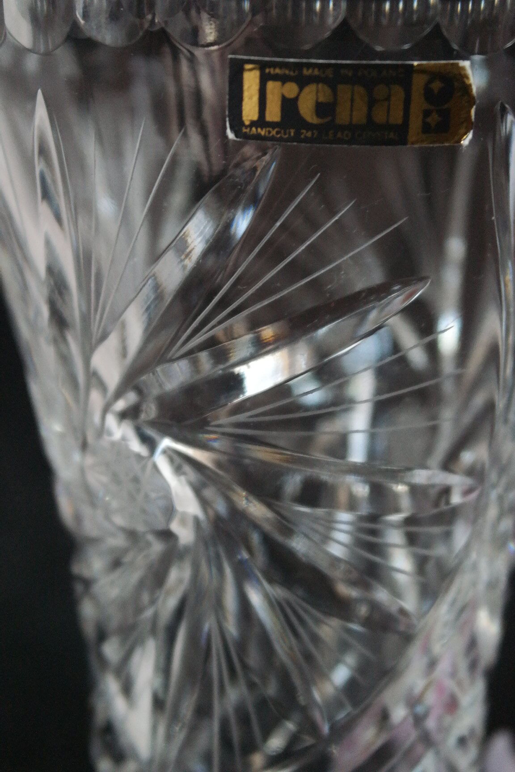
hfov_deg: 17.7
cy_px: 386
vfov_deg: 26.3
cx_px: 258
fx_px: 1652
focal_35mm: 77
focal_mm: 50
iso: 3200
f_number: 5.6
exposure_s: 1/50
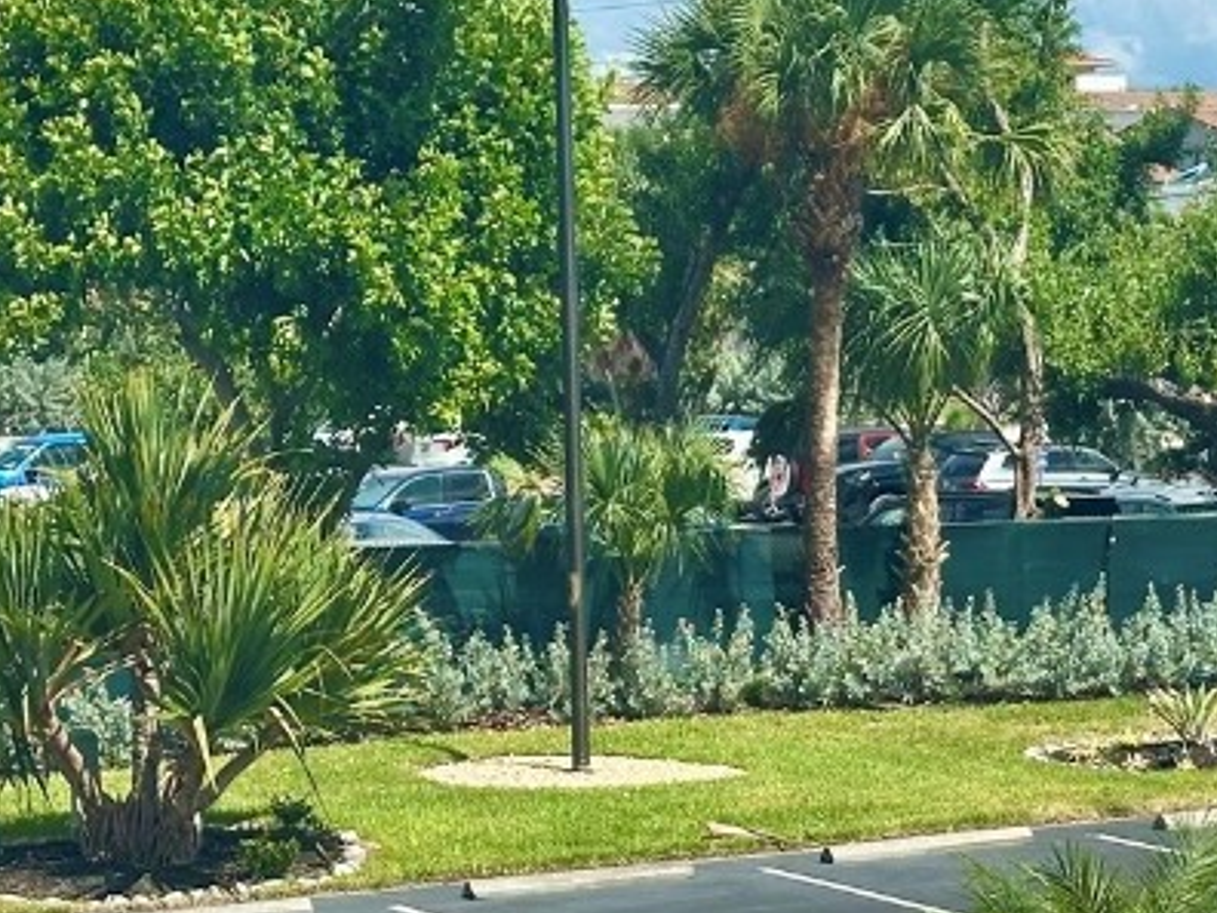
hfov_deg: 15.8
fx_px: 4359
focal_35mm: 124
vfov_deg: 11.9
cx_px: 959
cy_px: 658
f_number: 1.78
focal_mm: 6.86
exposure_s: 1/4367
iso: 64
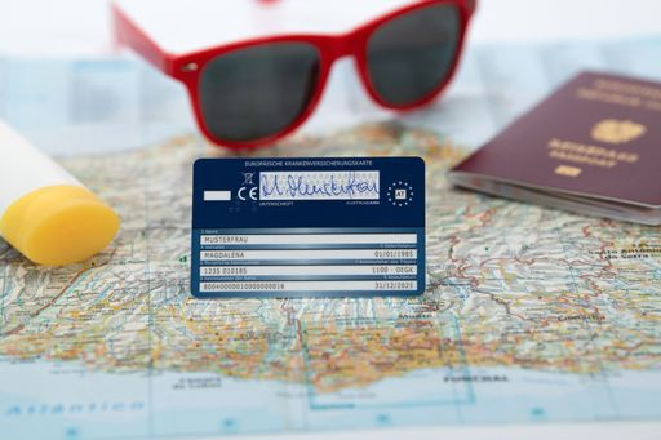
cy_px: 220
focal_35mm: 170
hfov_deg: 12.1
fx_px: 3120
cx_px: 330
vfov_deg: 8.1
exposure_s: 1/250
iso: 64
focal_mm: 170
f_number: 5
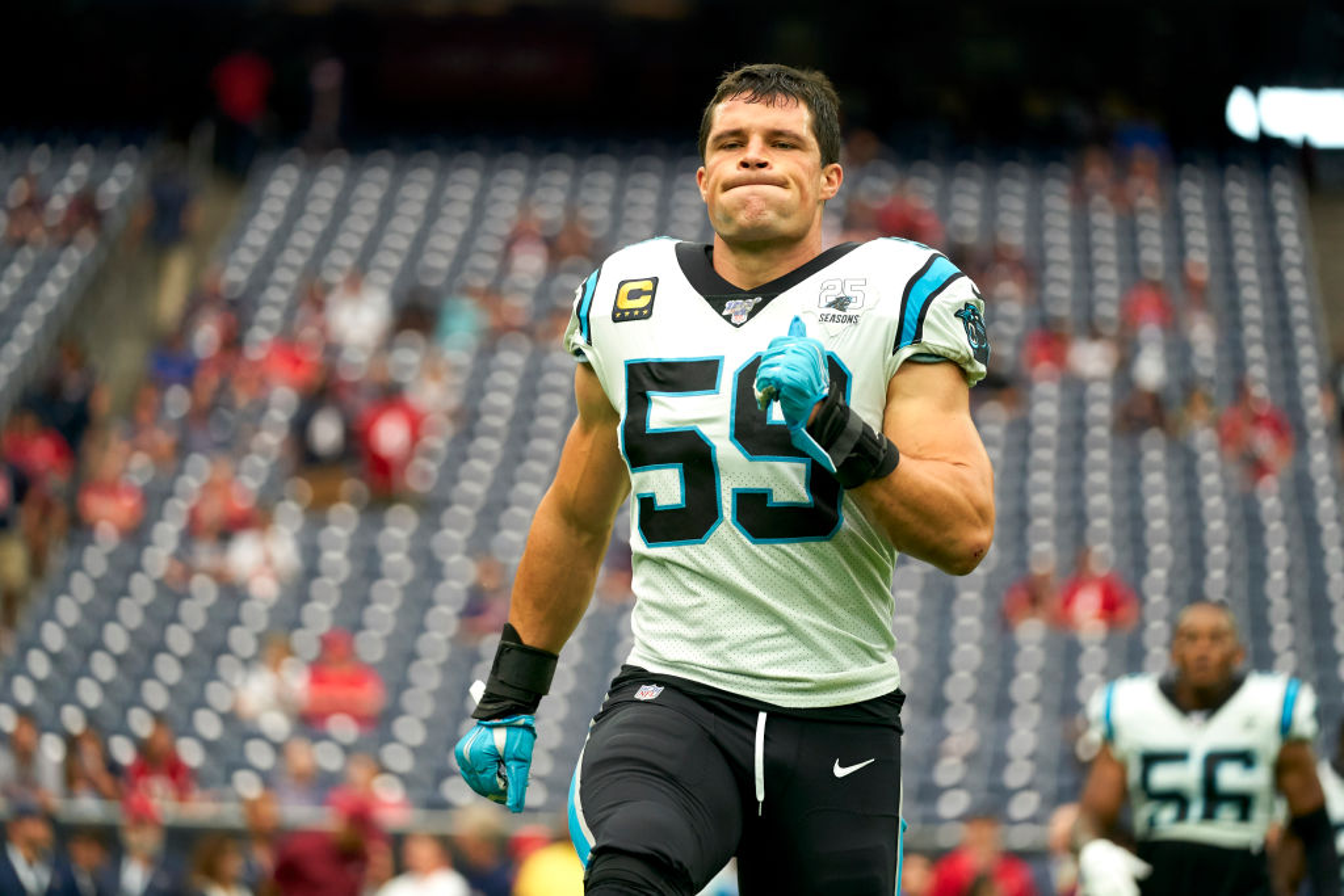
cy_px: 448
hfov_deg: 13.2
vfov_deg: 8.8
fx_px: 5824
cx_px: 672
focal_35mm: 156
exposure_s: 1/2500
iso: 2000
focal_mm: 156
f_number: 2.8
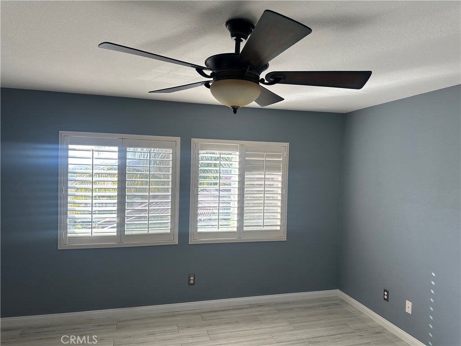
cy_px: 173
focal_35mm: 24
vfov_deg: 56.8
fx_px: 320
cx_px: 230
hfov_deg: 71.6
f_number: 1.78
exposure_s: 1/292
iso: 80
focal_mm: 6.86
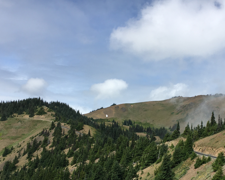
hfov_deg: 37.1
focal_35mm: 50
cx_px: 141
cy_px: 140
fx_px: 333
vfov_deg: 29.6
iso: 25
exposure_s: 1/2137
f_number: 2.2
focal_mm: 4.15
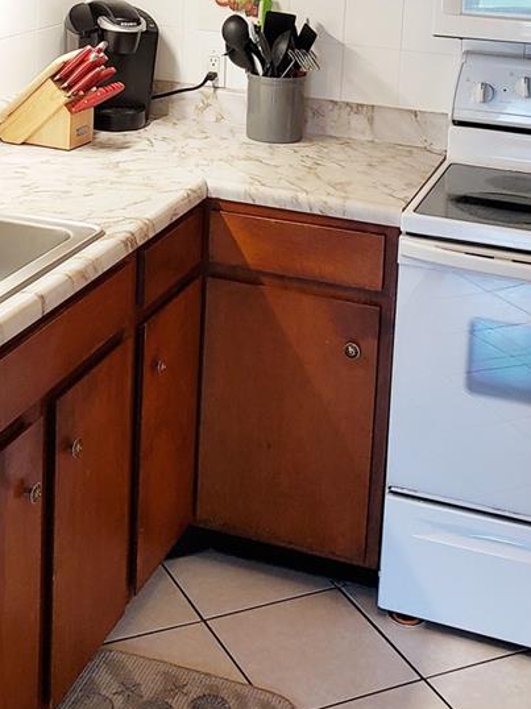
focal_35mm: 58
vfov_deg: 30.8
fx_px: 1187
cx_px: 212
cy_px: -3
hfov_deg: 25.2
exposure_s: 1/60
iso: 160
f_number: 2.4
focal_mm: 4.3
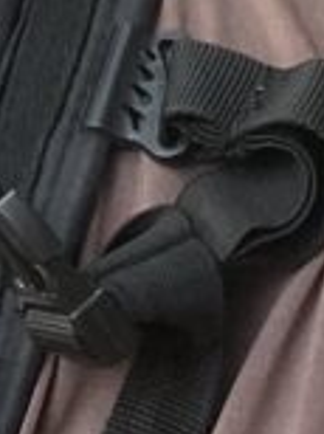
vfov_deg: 9.0
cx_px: -48
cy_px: -592
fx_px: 2503
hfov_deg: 7.4
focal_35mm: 200
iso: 80
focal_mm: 2.71
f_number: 2.2
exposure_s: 1/121
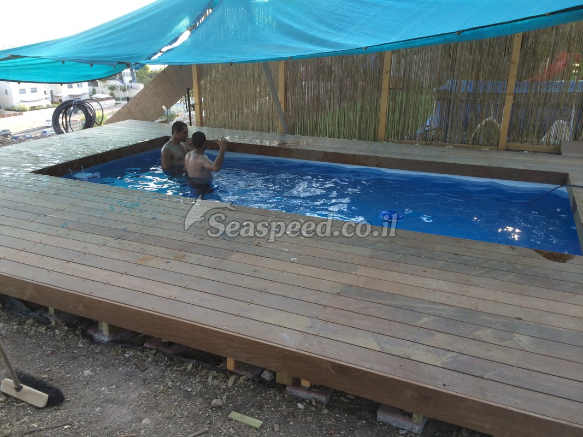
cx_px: 292
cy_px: 218
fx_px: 505
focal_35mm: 30
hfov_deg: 60.0
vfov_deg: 46.8
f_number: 2.2
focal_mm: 4.12
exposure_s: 1/120
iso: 40
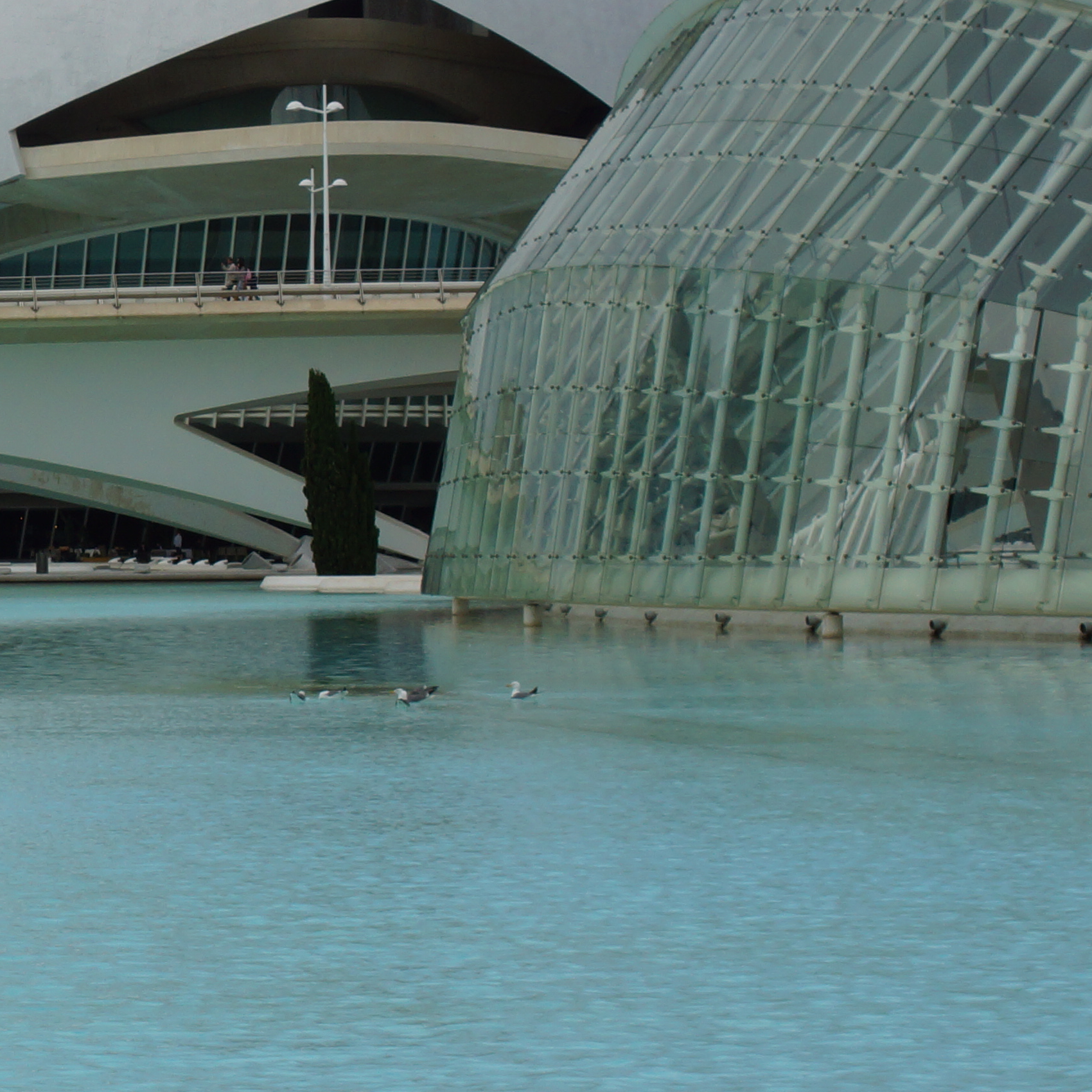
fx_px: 5621
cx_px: -475
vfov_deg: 11.1
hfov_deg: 10.7
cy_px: 282
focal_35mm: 158
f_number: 11
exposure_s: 1/100
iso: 100
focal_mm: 35
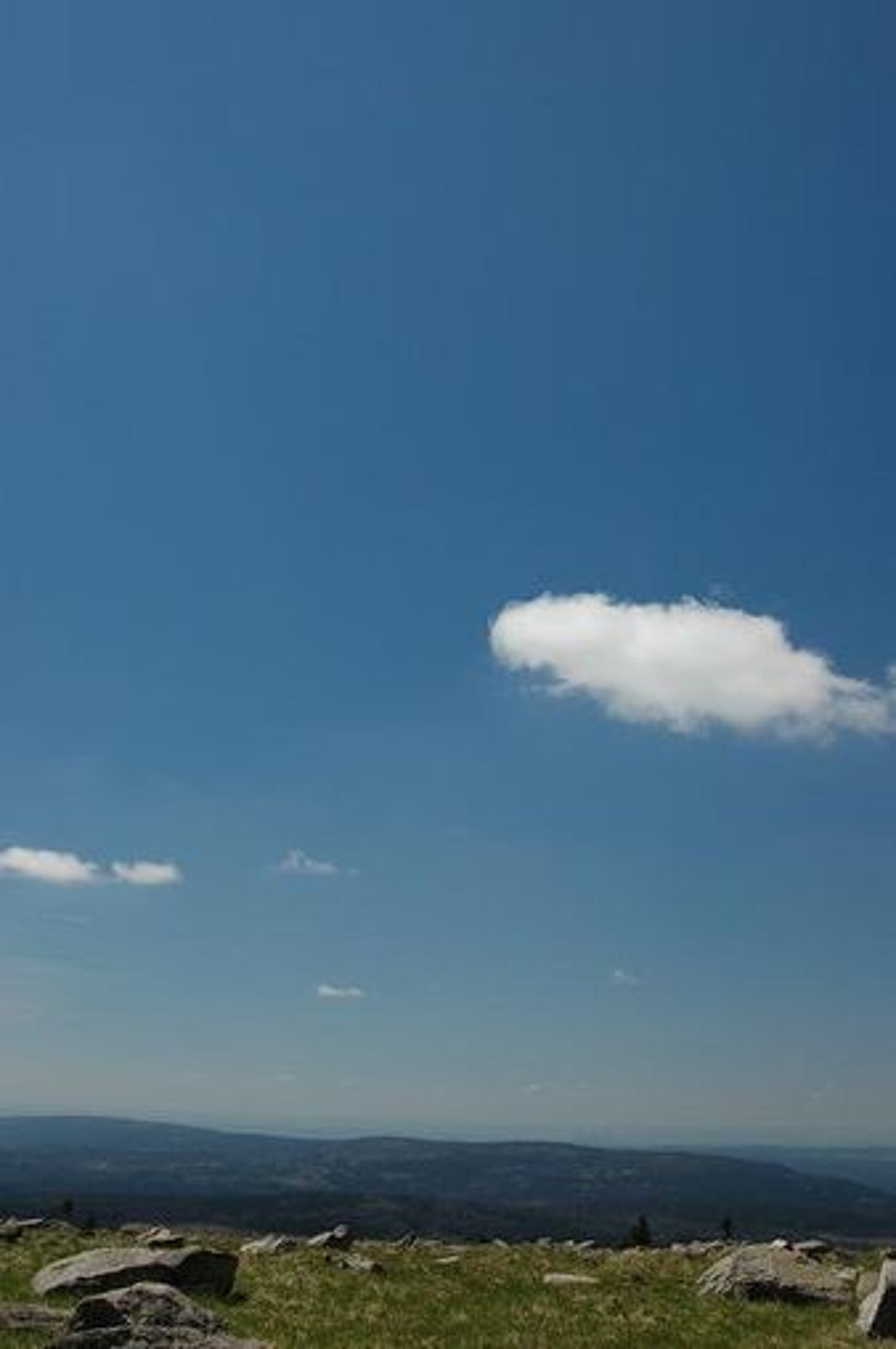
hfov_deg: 31.8
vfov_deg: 46.5
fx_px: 1572
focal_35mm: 42
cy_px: 674
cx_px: 448
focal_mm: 28
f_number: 8
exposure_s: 1/320
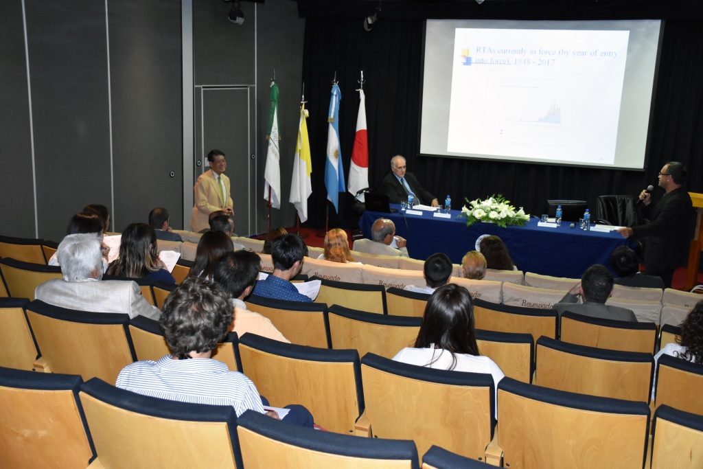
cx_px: 352
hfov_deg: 43.6
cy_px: 234
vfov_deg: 29.9
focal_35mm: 45
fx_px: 879
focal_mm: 30
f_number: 4
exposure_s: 1/60
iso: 2500
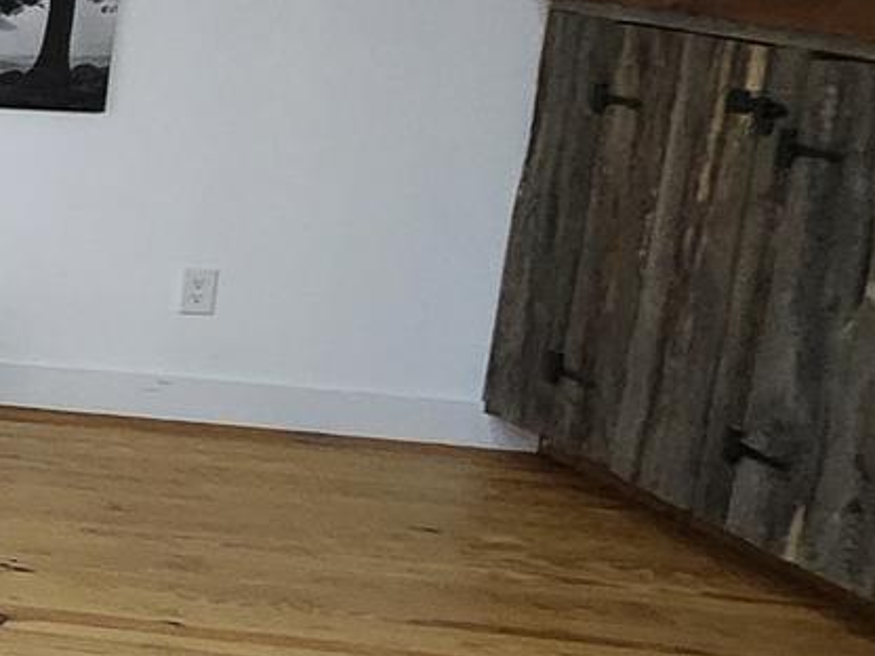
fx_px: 1618
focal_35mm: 64
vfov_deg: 22.2
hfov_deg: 14.9
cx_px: -1262
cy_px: 34
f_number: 2.2
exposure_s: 1/60
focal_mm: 2.2
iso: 400
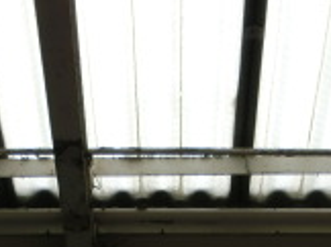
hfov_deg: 19.9
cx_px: 184
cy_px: 474
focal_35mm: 99
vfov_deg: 13.1
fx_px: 945
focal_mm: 4.5
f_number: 3.5
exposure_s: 1/160
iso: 80
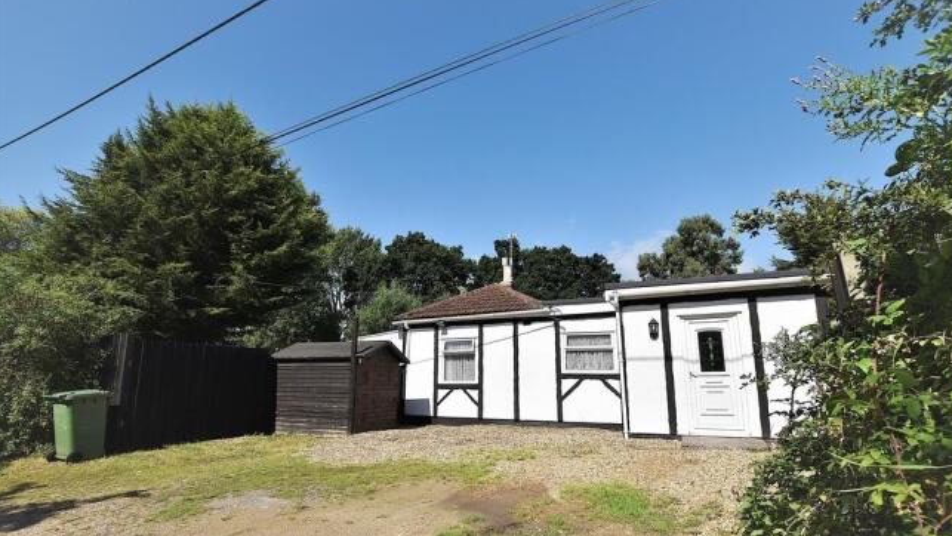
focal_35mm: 16
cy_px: 292
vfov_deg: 67.0
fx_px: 404
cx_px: 480
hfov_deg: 99.4
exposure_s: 1/320
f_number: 9
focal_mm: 10
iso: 100
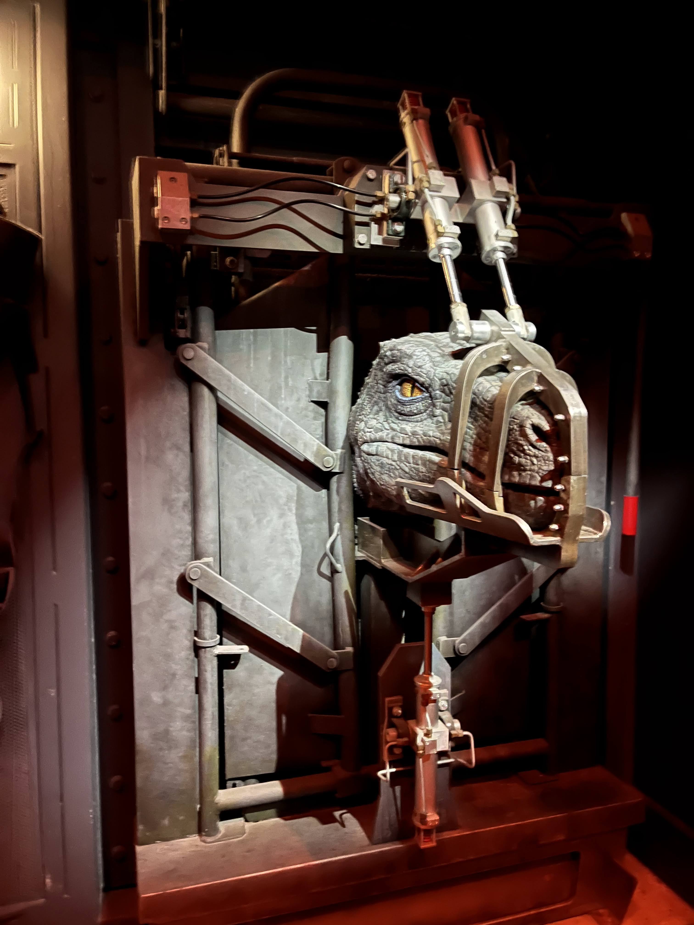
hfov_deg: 53.1
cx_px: 347
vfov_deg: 67.3
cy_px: 462
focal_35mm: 26
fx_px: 695
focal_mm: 5.1
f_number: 1.6
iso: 800
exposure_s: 1/5
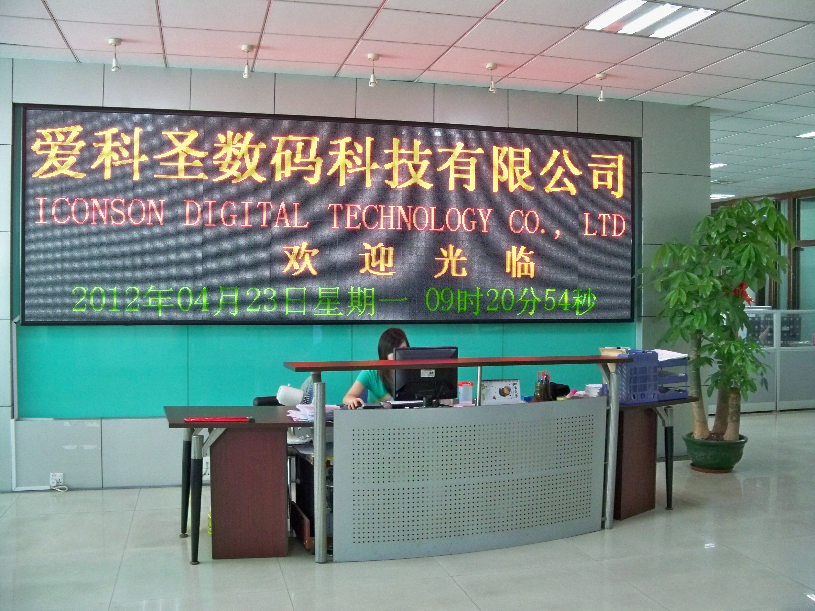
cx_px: 408
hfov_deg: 52.6
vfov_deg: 40.7
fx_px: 824
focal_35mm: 35
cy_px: 306
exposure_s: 1/20
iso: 400
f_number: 3.5
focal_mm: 6.2
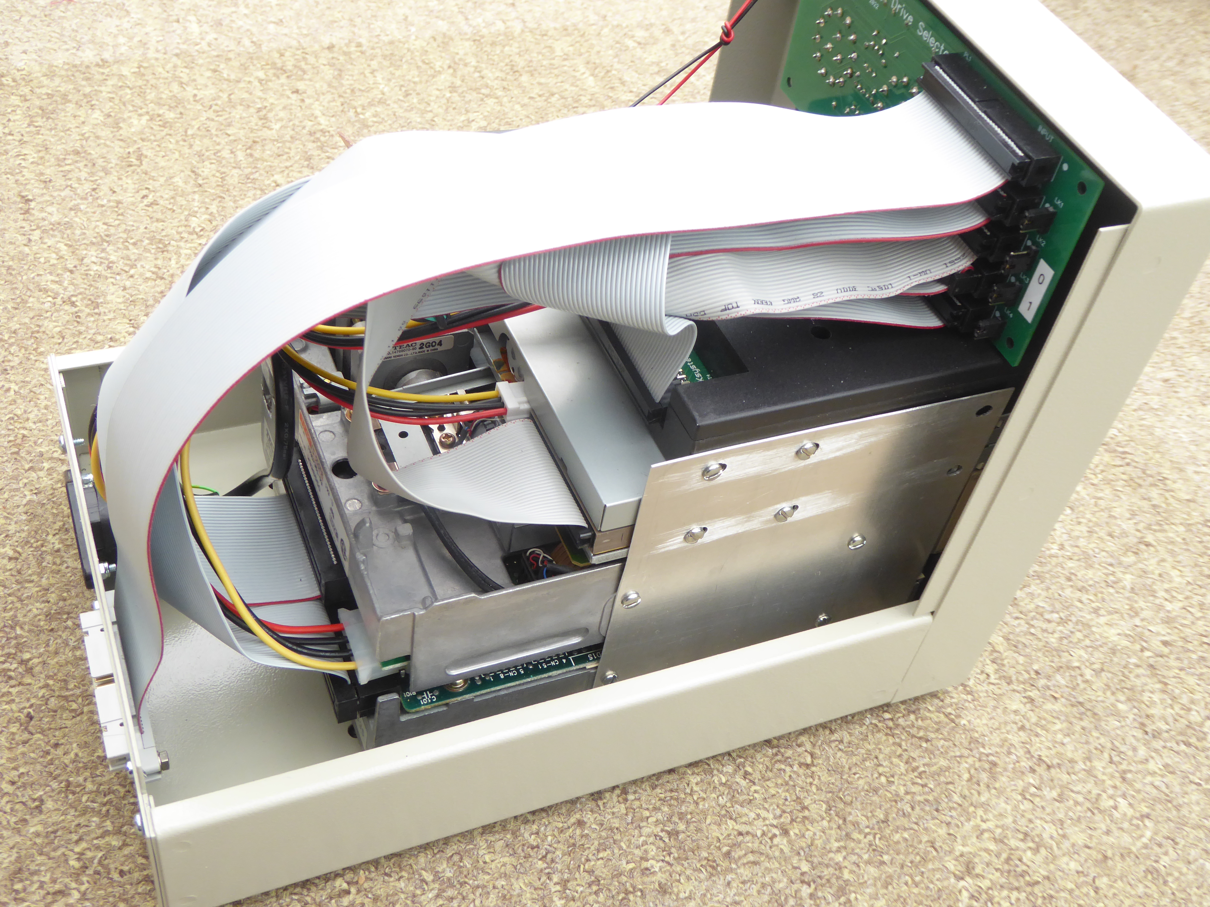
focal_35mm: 37
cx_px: 605
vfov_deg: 38.7
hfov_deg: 50.1
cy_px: 454
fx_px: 1293
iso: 160
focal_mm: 6.7
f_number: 3.7
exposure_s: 1/60
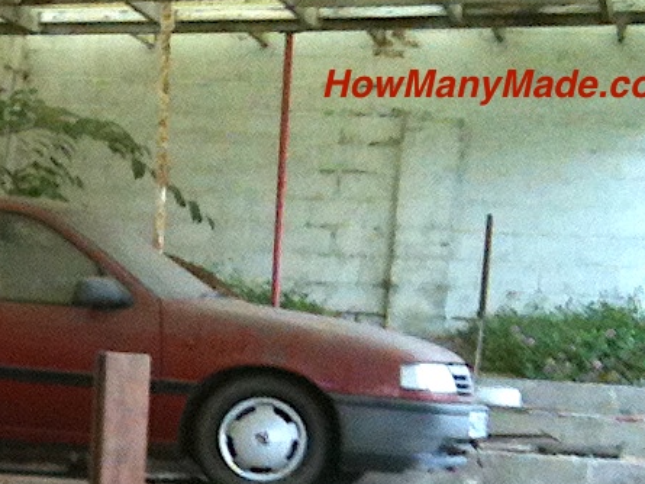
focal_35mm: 161
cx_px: -632
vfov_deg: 9.1
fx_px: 3001
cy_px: 535
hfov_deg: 11.2
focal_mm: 3.85
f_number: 2.8
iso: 100
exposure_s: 1/60
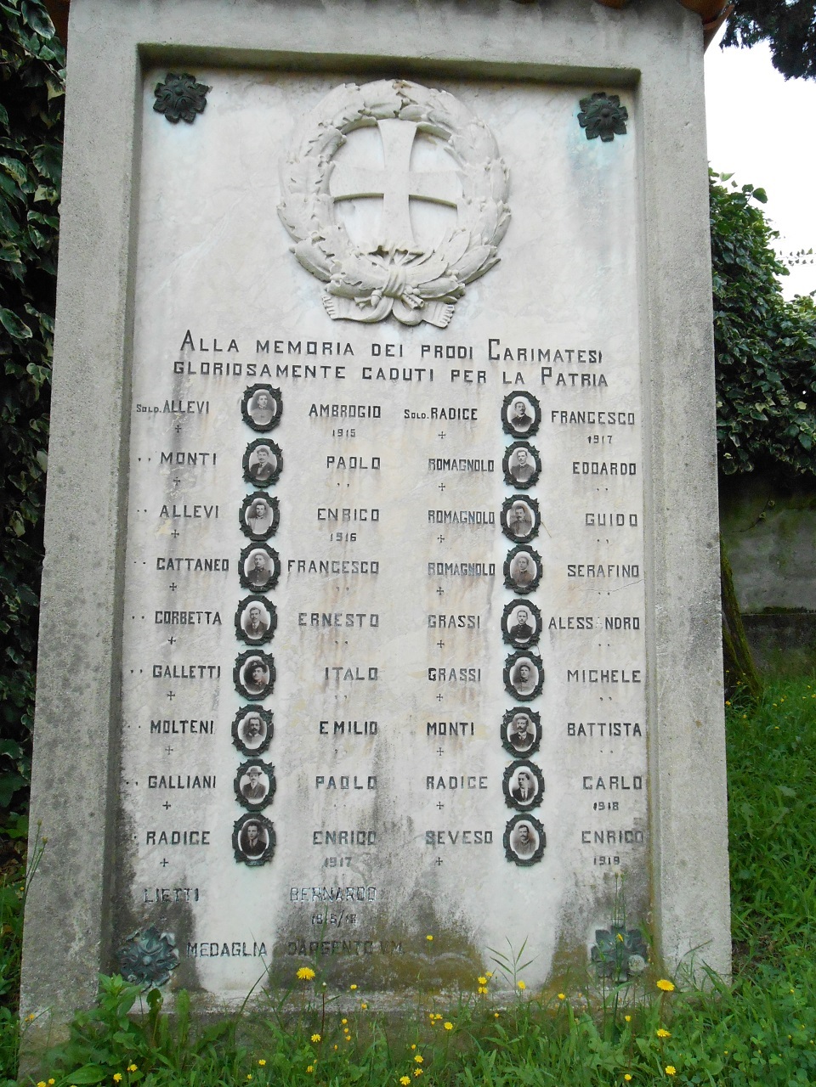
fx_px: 1069
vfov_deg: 54.0
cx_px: 408
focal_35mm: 34
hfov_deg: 41.8
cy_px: 544
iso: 400
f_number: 3.9
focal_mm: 6
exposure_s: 1/250
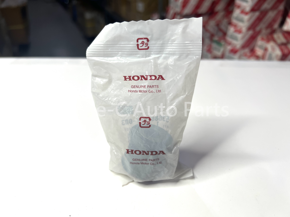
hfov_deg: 67.3
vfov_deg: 53.1
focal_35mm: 26
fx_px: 218
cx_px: 145
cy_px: 108
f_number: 1.5
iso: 40
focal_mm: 5.7
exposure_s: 1/121
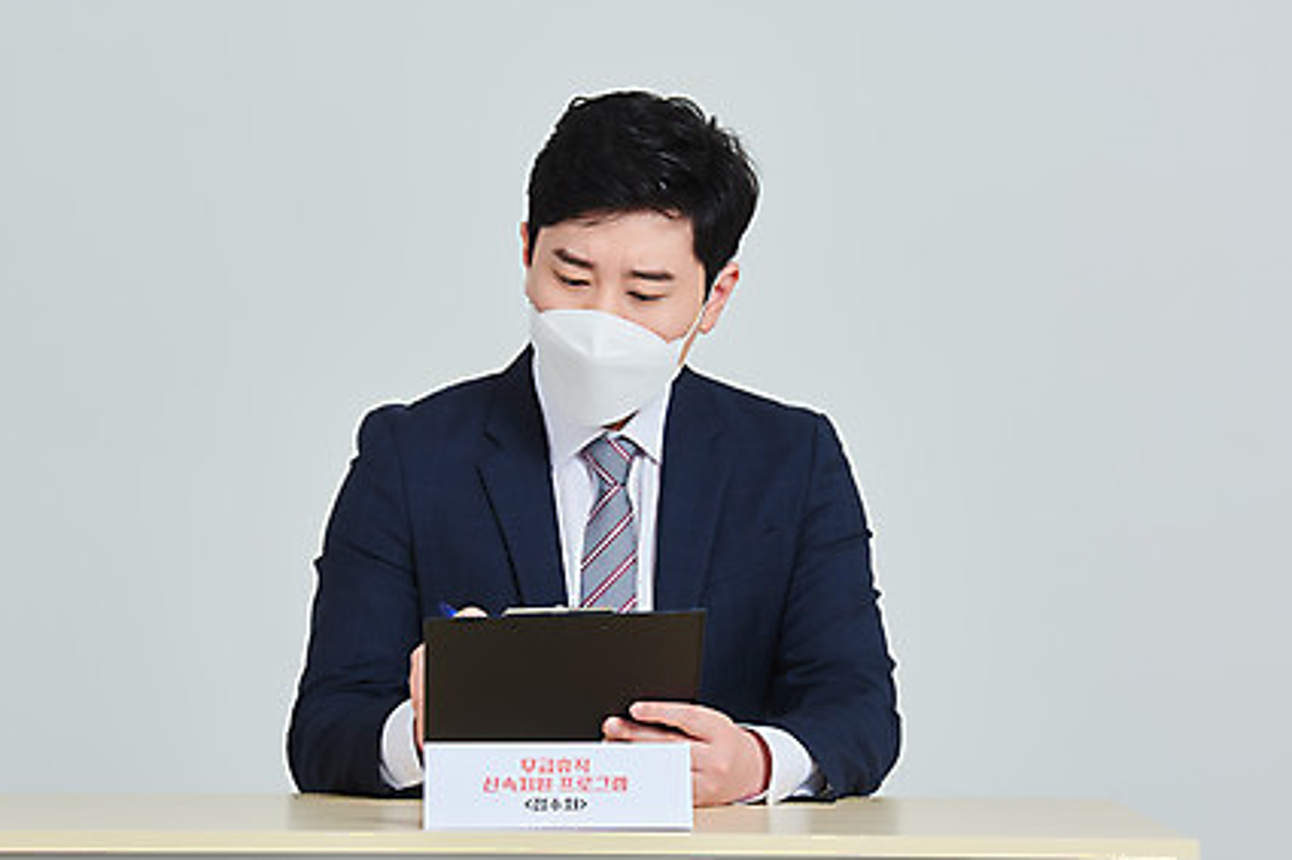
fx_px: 6170
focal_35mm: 172
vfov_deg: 8.0
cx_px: 530
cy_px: 392
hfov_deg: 11.9
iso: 100
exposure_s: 1/125
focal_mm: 122
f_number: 14
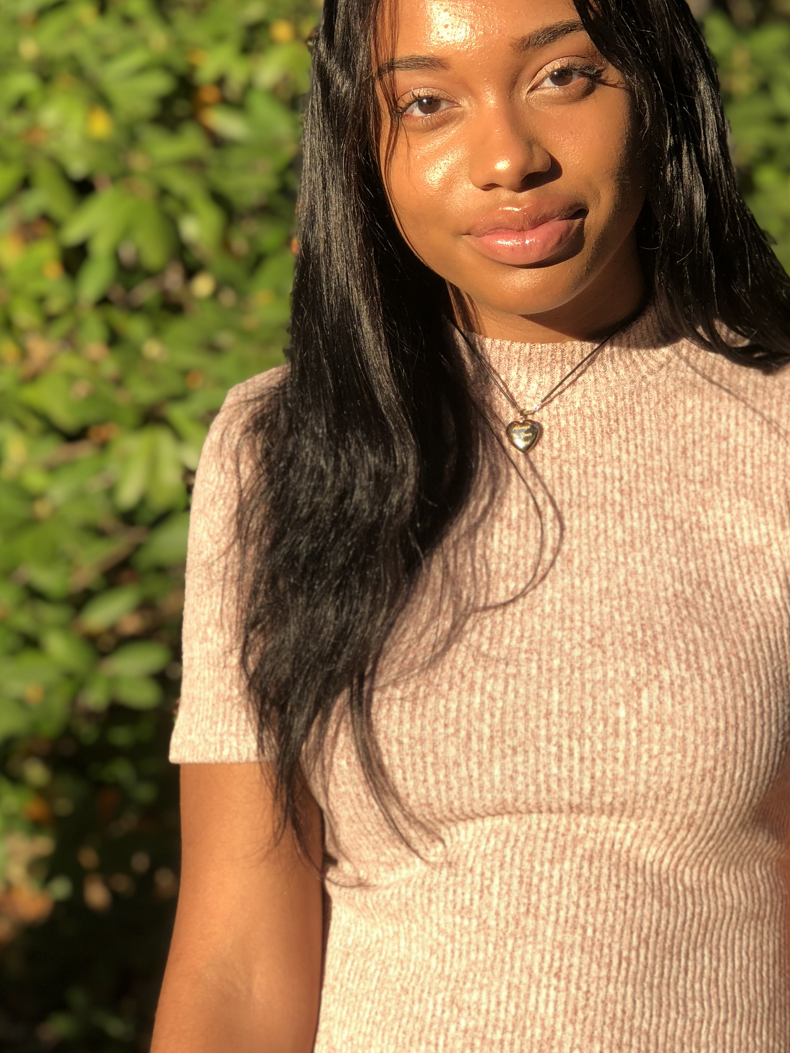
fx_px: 2434
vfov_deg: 24.3
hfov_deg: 18.4
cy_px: 345
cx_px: 482
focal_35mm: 80
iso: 20
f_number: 2.8
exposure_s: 1/228
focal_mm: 6.6
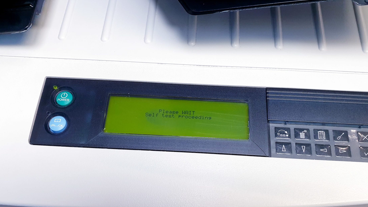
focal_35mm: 33
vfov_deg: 35.6
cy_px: 121
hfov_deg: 59.5
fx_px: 322
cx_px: 192
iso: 160
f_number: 2.4
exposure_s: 1/50
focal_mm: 4.3
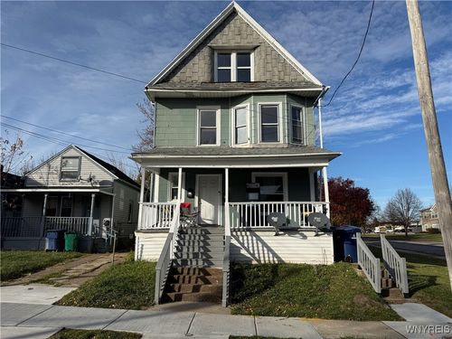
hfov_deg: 71.6
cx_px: 226
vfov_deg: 56.8
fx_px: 313
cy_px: 170
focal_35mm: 24
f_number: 1.78
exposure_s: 1/5714
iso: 80
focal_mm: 6.76
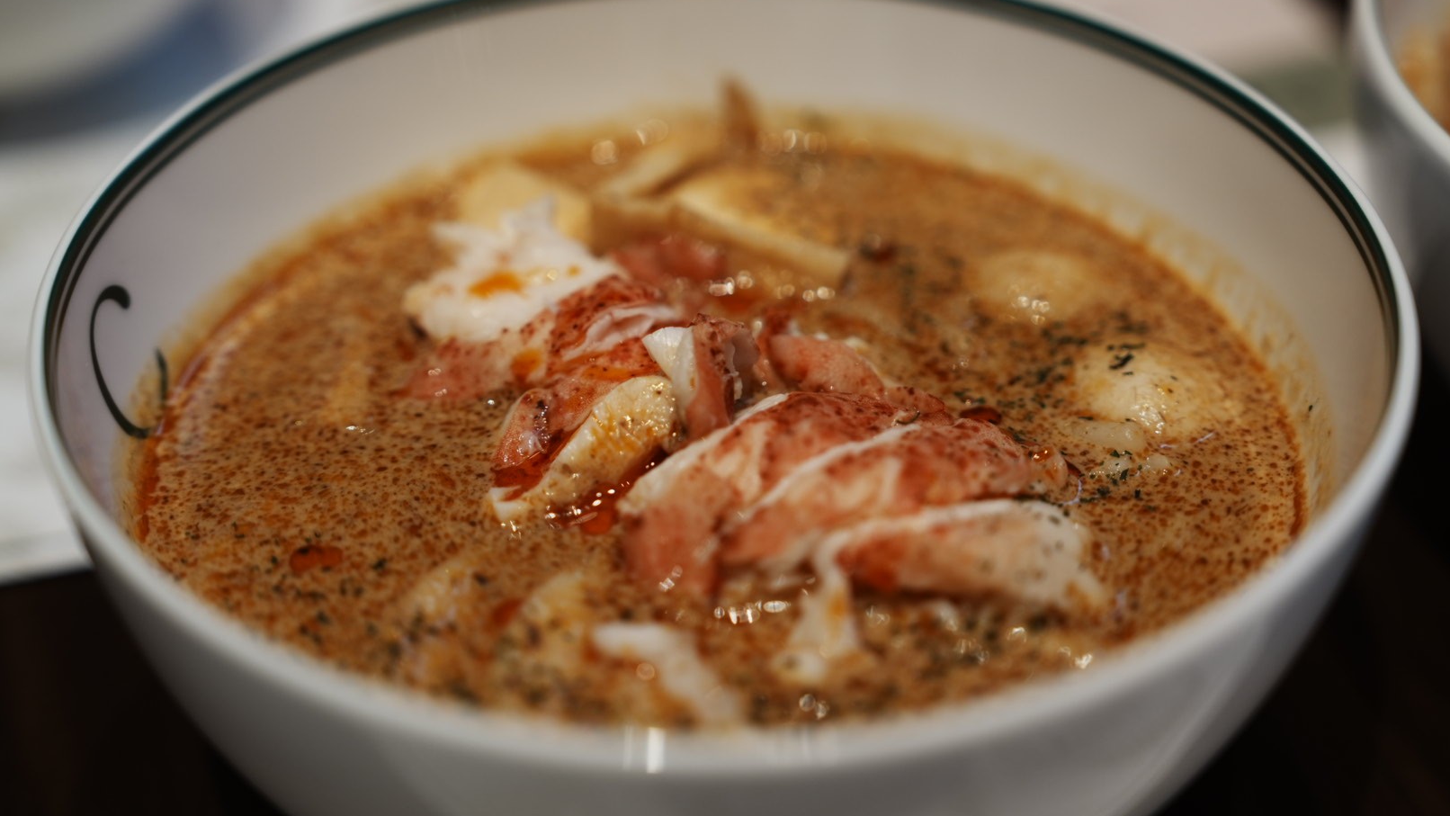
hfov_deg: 33.8
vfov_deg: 19.4
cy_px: 387
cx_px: 726
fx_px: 2384
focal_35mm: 62
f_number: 2.8
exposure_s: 1/500
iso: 320
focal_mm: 59
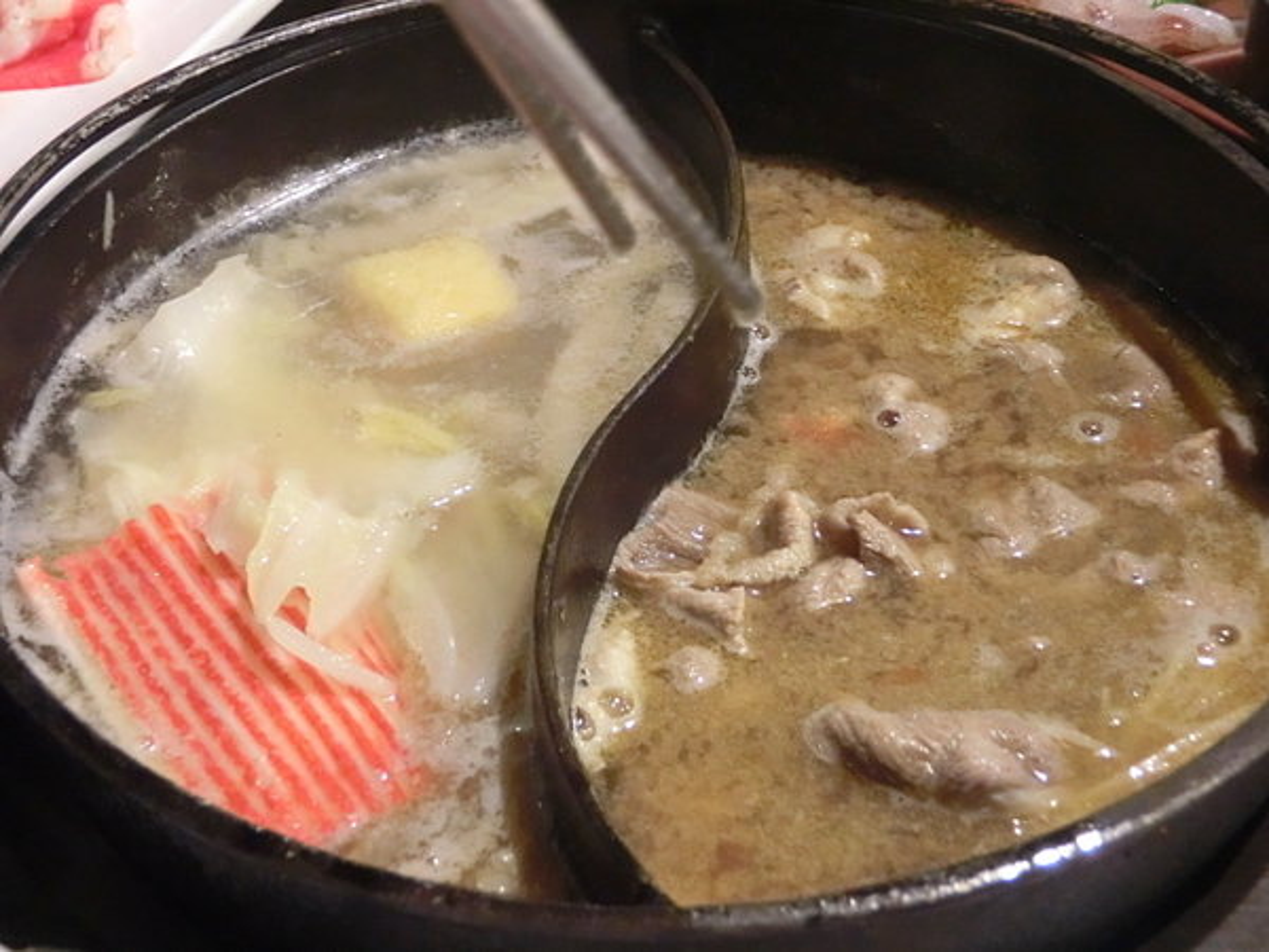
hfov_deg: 30.7
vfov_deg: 23.3
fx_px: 2310
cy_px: 476
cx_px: 634
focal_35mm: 63
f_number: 4.6
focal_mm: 11.17
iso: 1000
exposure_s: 1/8
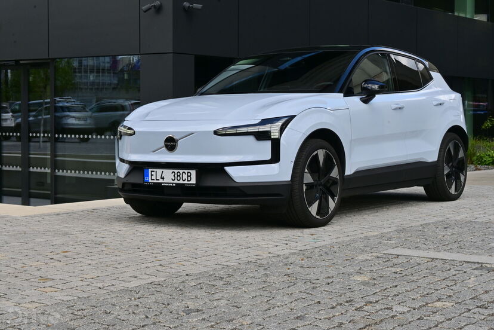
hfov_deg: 29.9
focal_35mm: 68
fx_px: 926
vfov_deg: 20.2
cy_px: 165
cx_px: 247
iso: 250
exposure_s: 1/80
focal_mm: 45
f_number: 22
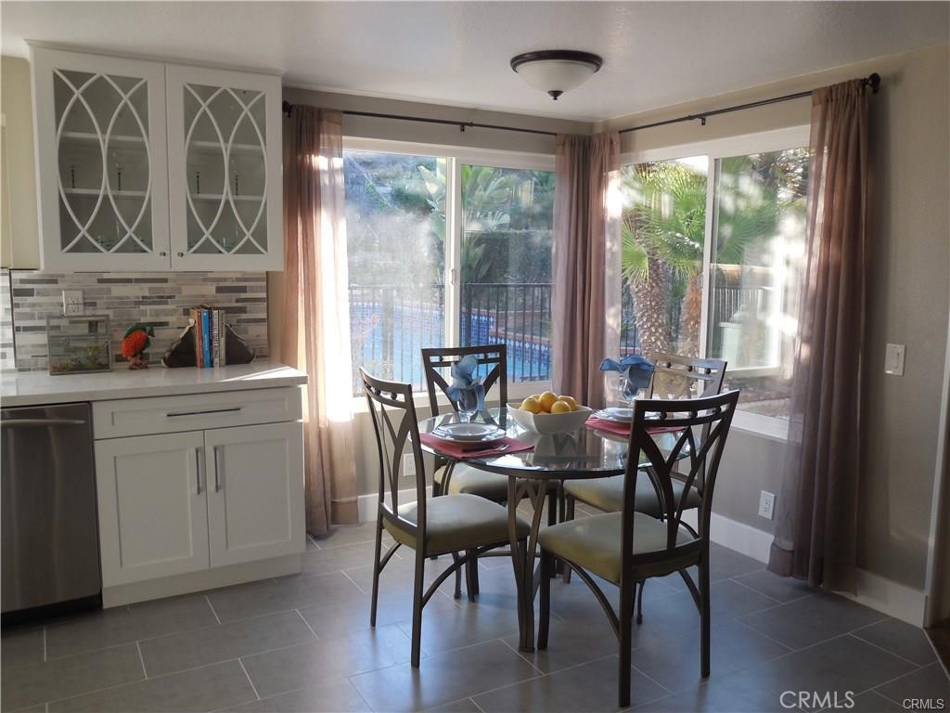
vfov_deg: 46.8
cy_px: 356
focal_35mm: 30
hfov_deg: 60.0
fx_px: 823
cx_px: 475
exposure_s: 1/50
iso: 125
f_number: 3.2
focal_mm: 5.3
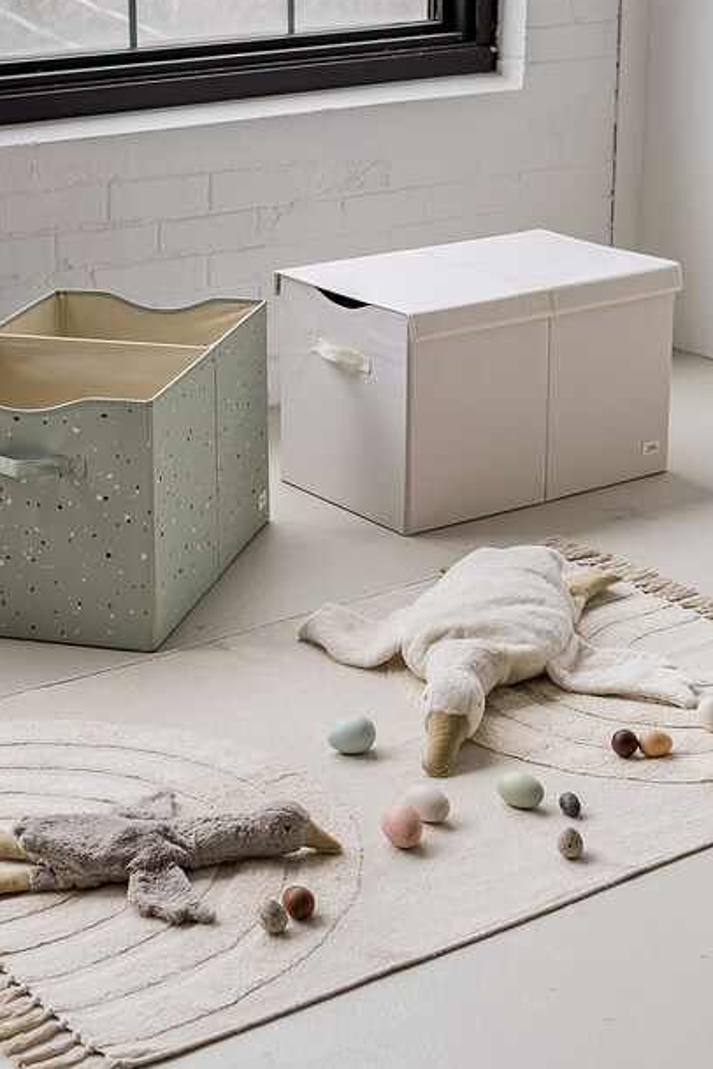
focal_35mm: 75
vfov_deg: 27.0
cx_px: 337
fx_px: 2219
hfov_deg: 18.2
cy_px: 415
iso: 100
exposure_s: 1/100
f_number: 4
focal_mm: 35
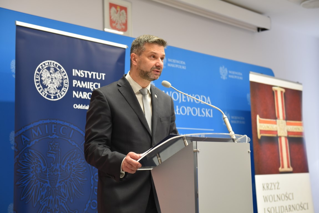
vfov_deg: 24.6
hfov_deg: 36.2
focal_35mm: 55
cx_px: 160
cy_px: 106
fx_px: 488
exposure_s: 1/60
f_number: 4
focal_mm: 55
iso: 720
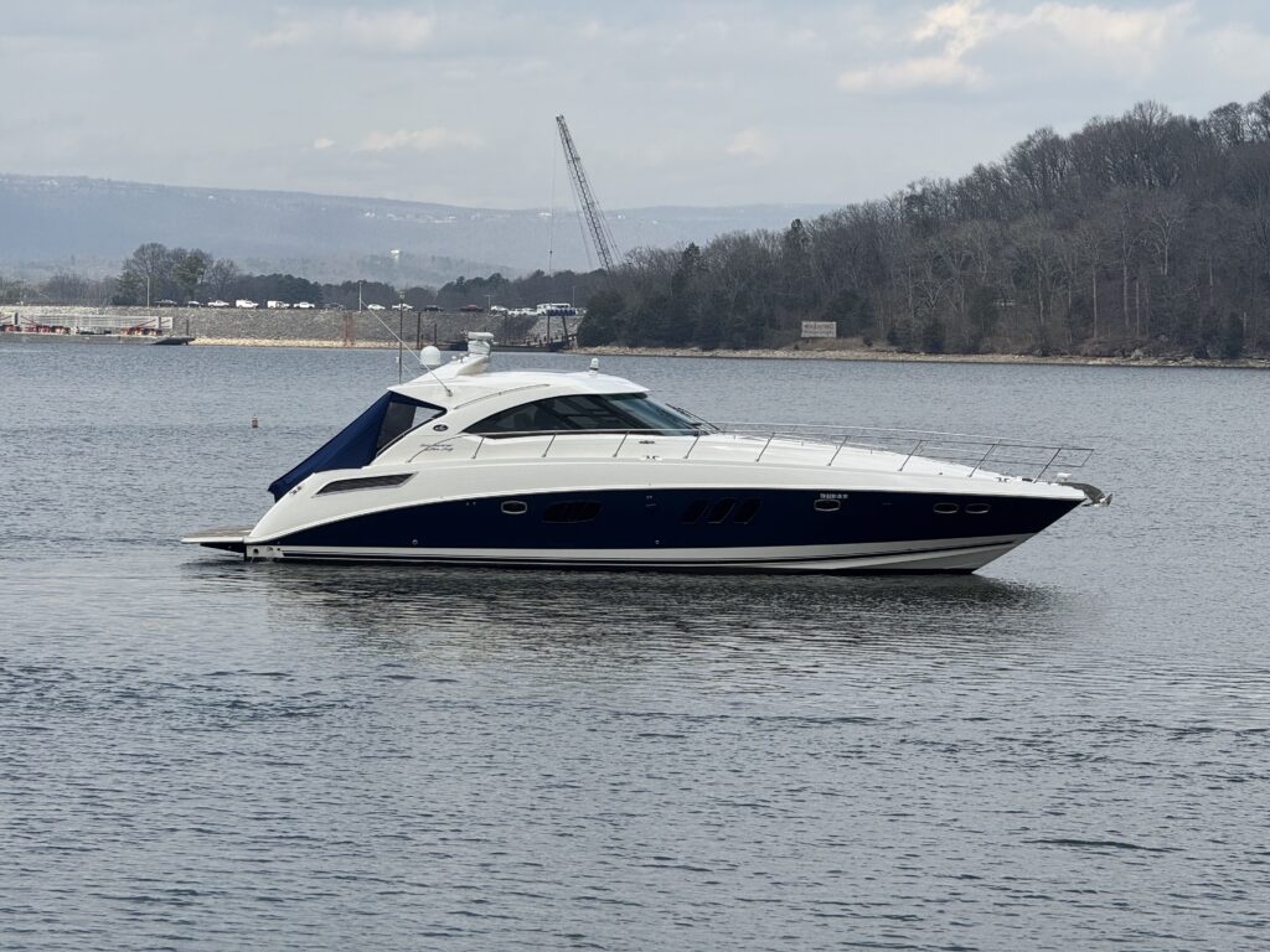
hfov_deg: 16.4
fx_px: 4403
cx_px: 635
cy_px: 476
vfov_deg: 12.3
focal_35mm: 120
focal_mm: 15.66
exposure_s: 1/1730
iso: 50
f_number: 2.8
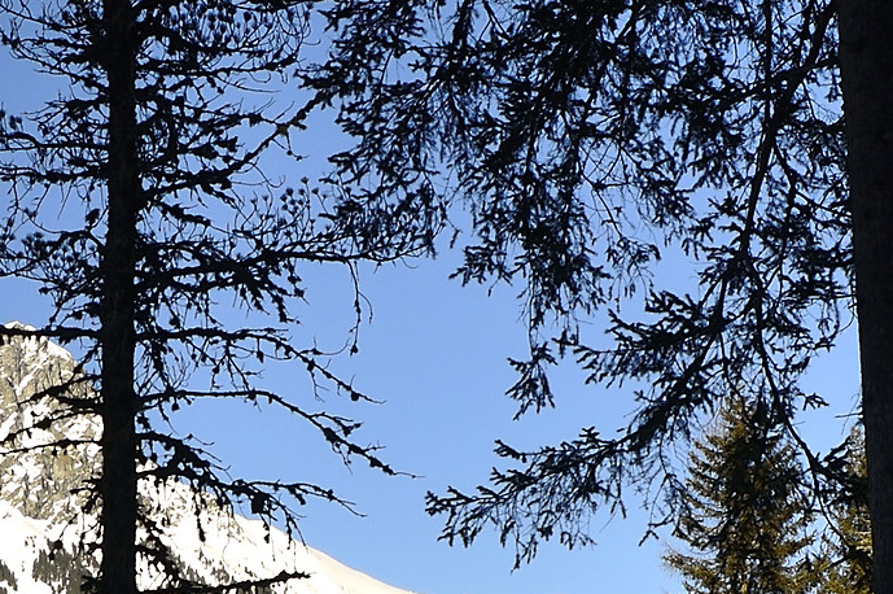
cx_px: 470
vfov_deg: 12.4
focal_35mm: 110
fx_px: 2720
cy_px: 469
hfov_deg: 18.6
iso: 200
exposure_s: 1/320
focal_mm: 21
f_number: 6.3
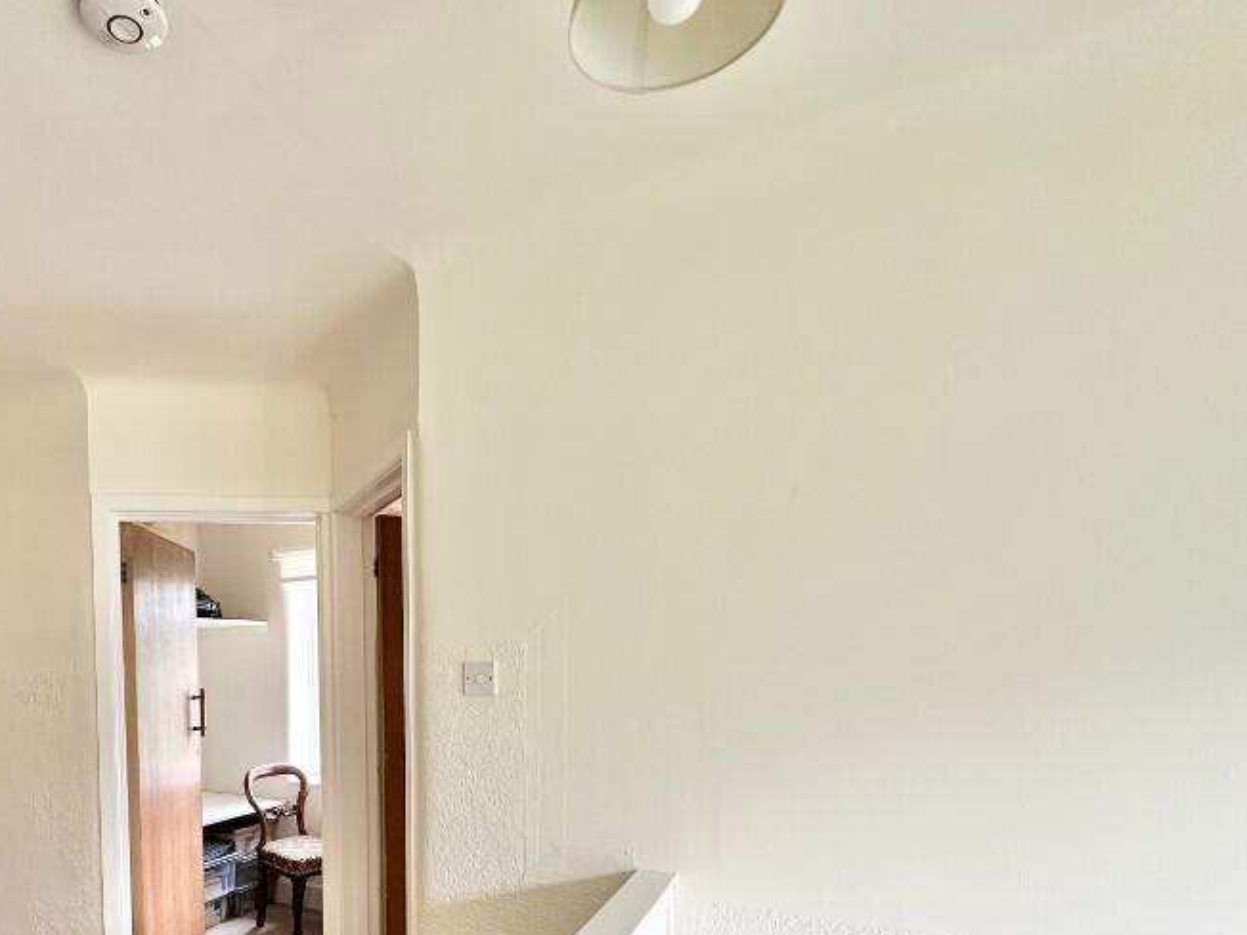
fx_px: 793
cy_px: 702
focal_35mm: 22
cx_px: 375
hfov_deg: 73.1
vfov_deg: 57.9
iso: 160
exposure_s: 1/50
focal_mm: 2.22
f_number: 2.2
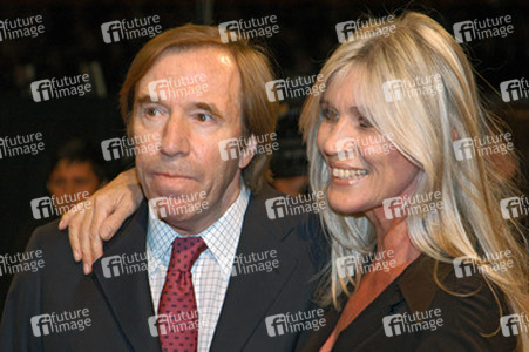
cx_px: 264
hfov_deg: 13.4
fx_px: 2247
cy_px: 176
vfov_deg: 9.0
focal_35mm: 153
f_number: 5.6
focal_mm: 102
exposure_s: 1/160
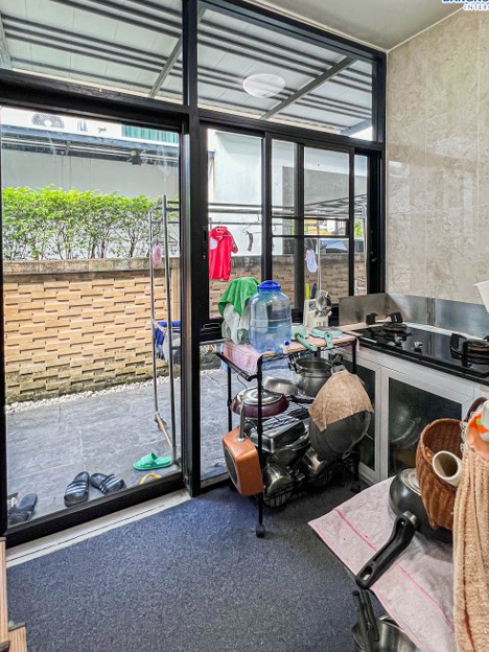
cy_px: 324
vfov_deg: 94.5
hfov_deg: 78.0
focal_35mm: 16
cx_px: 258
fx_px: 301
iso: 200
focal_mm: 1.57
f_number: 1.8
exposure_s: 1/100
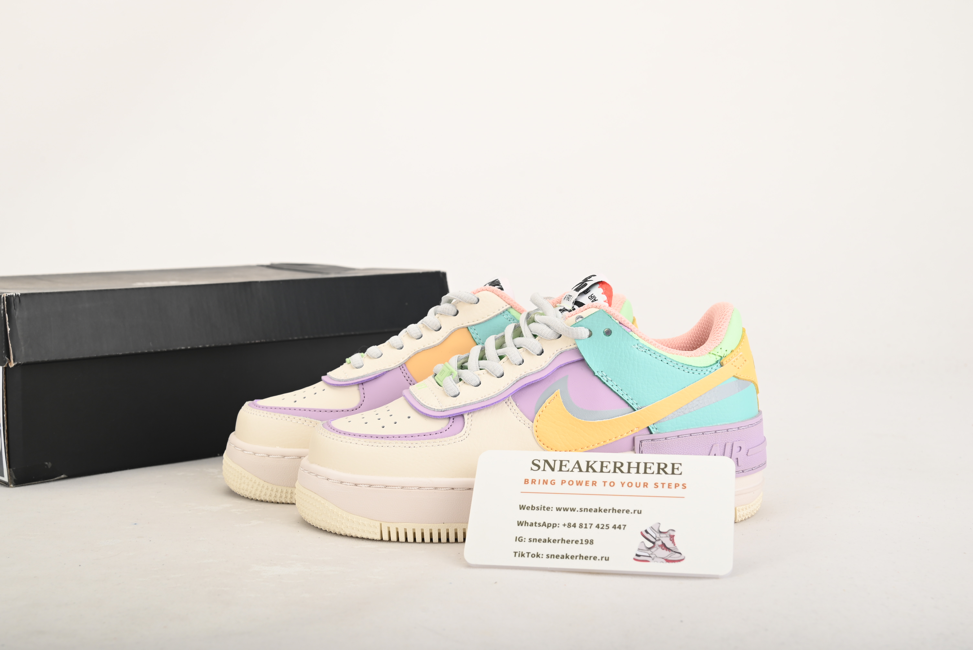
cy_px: 325
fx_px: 1298
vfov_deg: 28.1
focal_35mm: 48
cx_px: 486
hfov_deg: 41.1
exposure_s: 1/200
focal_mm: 48
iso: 100
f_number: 11
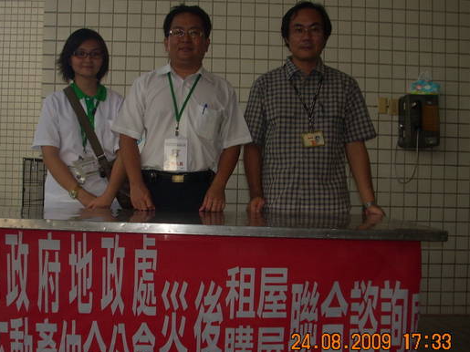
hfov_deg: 41.0
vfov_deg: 31.5
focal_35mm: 46
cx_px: 184
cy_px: 168
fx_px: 624
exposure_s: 1/30
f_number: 2.8
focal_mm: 6.2
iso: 64
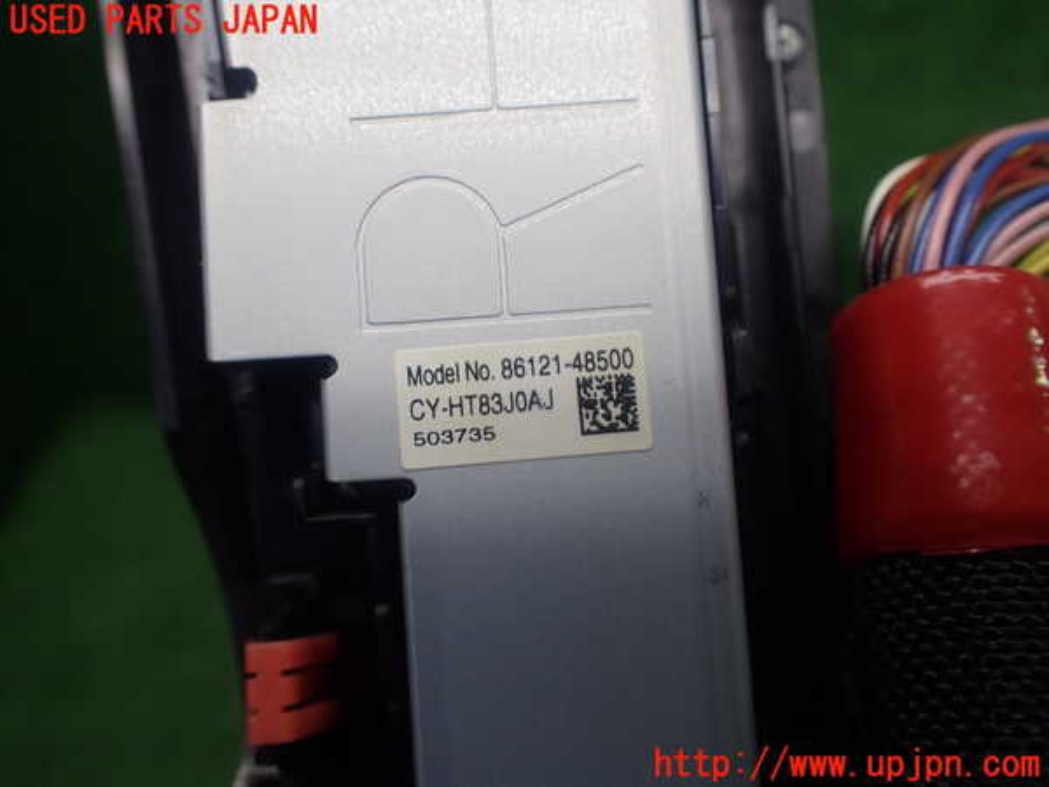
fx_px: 909
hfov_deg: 60.0
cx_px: 524
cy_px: 394
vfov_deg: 46.8
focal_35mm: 30
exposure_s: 1/125
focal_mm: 5.4
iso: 160
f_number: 2.3
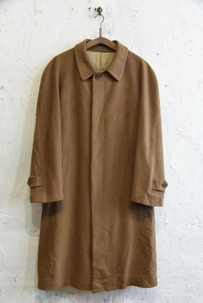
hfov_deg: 41.1
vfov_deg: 58.7
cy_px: 152
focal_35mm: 32
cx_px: 102
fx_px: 270
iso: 2500
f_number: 6.3
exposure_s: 1/80
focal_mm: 32
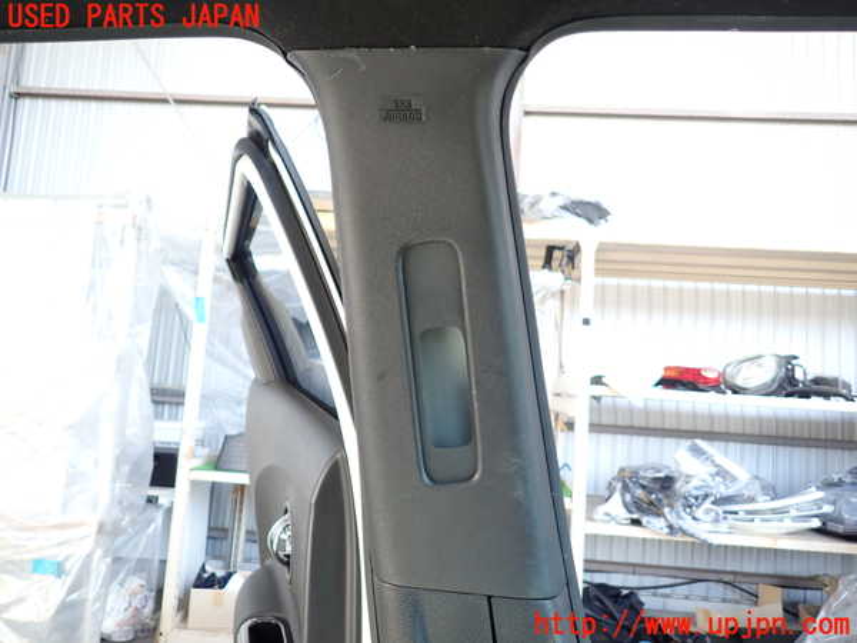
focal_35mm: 25
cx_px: 428
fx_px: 619
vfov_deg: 54.9
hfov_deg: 69.4
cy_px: 322
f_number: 2
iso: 100
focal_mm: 4.5
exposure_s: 1/80
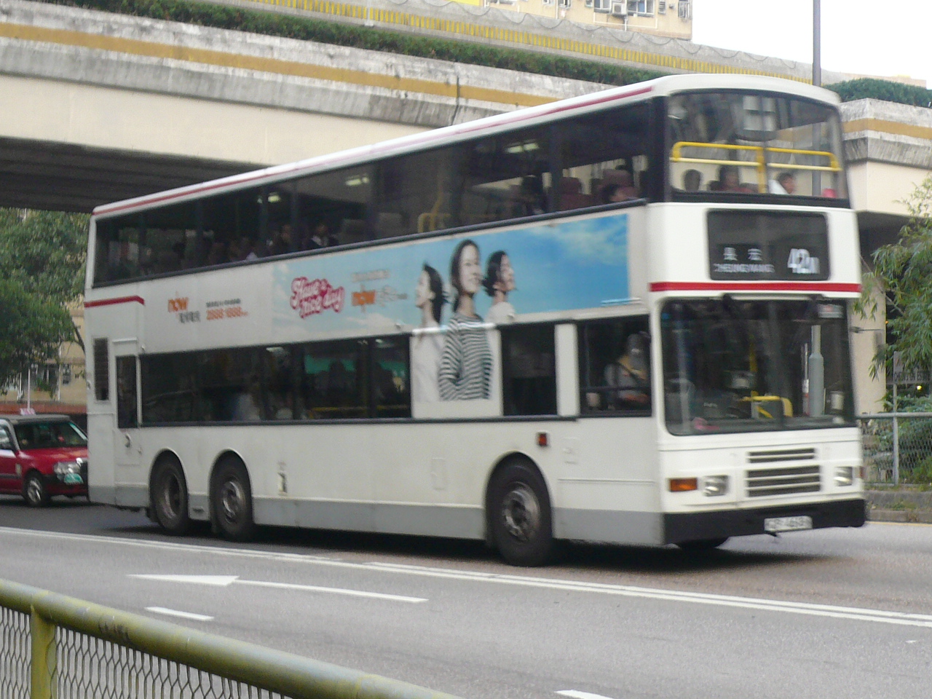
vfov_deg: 19.9
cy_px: 350
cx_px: 466
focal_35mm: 74
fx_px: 1992
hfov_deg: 26.3
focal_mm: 8.1
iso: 100
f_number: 3.6
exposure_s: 1/60
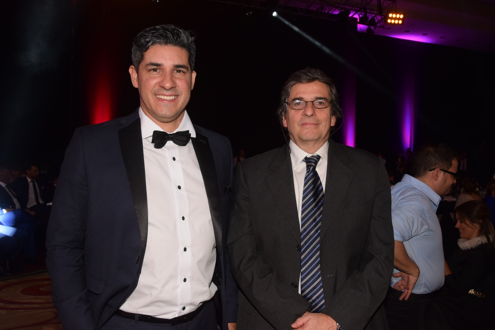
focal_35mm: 33
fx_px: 454
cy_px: 165
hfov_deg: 57.2
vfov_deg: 40.0
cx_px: 248
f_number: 7.1
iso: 1000
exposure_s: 1/60
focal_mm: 22
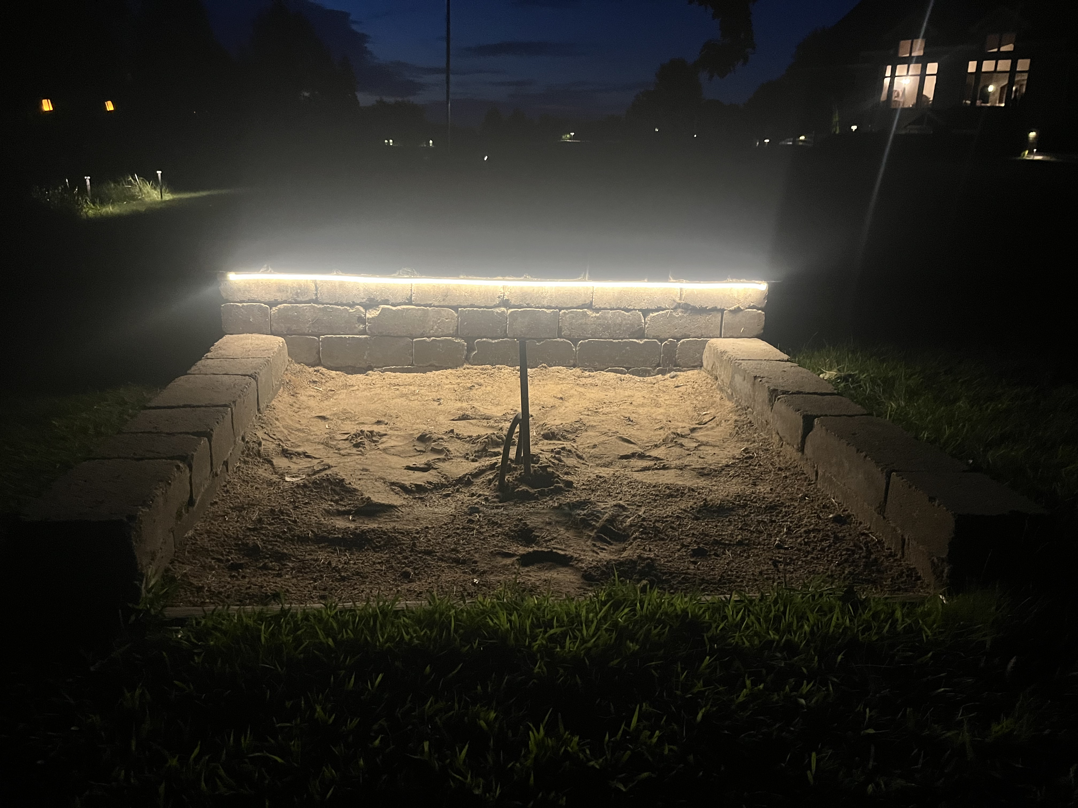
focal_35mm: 26
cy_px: 404
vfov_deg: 53.1
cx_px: 539
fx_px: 810
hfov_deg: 67.3
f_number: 1.6
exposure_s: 1/30
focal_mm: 5.1
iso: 640
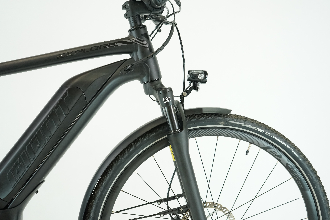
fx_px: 339
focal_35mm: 37
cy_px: 110
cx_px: 165
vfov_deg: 35.9
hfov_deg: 51.9
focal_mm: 37
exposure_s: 1/200
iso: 2500
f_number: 5.6
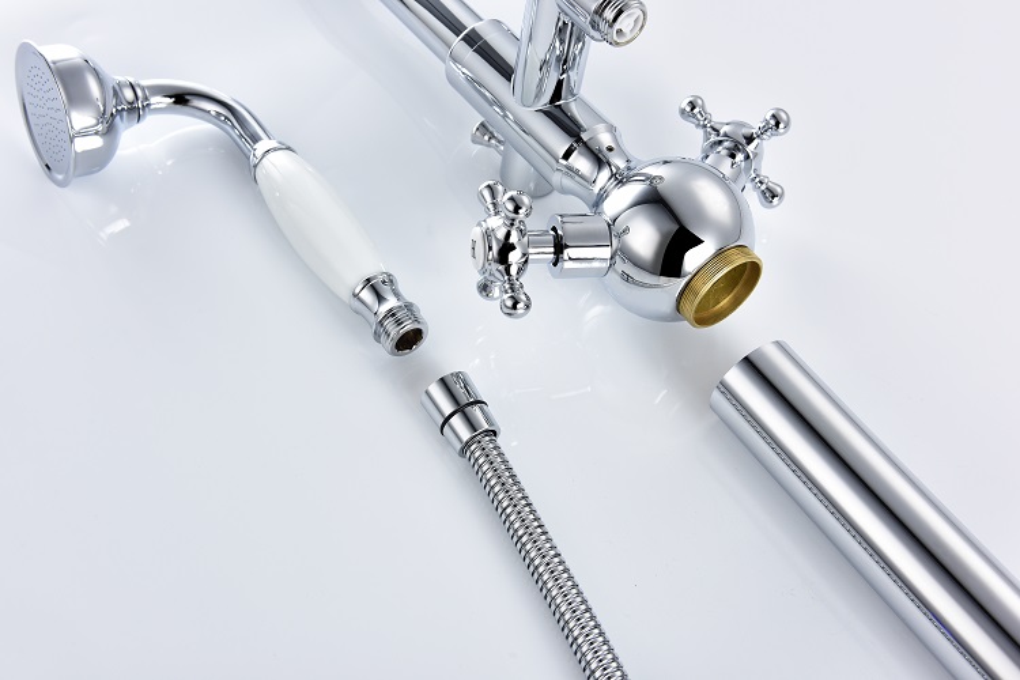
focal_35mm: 48
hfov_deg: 41.1
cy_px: 340
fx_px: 1360
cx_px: 510
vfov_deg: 28.1
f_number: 11
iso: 64
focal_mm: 48
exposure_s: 1/125
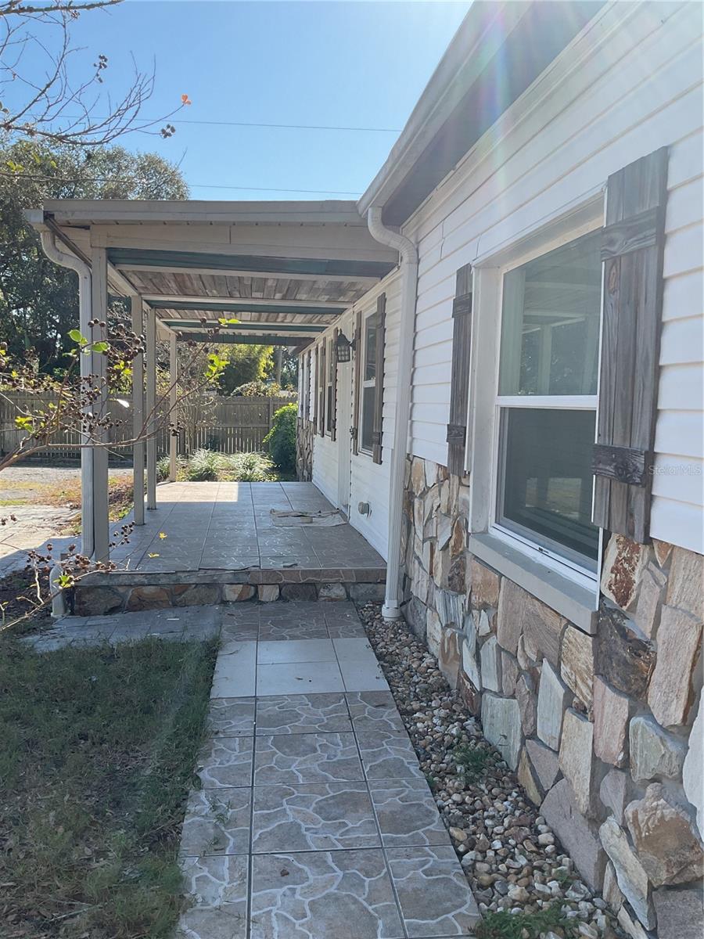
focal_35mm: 29
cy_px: 470
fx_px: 786
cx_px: 352
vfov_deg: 61.7
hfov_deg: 48.2
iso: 16
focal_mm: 3
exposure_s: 1/816
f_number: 1.8
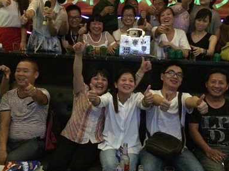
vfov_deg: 34.3
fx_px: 277
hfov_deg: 44.8
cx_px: 116
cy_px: 82
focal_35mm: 42
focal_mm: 4.15
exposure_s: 1/17
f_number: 2.2
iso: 2000
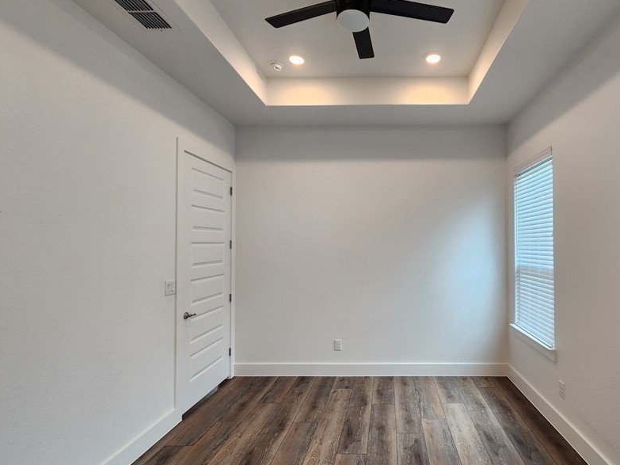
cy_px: 243
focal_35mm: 17
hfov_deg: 89.7
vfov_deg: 74.7
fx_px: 304
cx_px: 375
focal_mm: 2.2
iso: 100
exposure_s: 1/60
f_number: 2.2
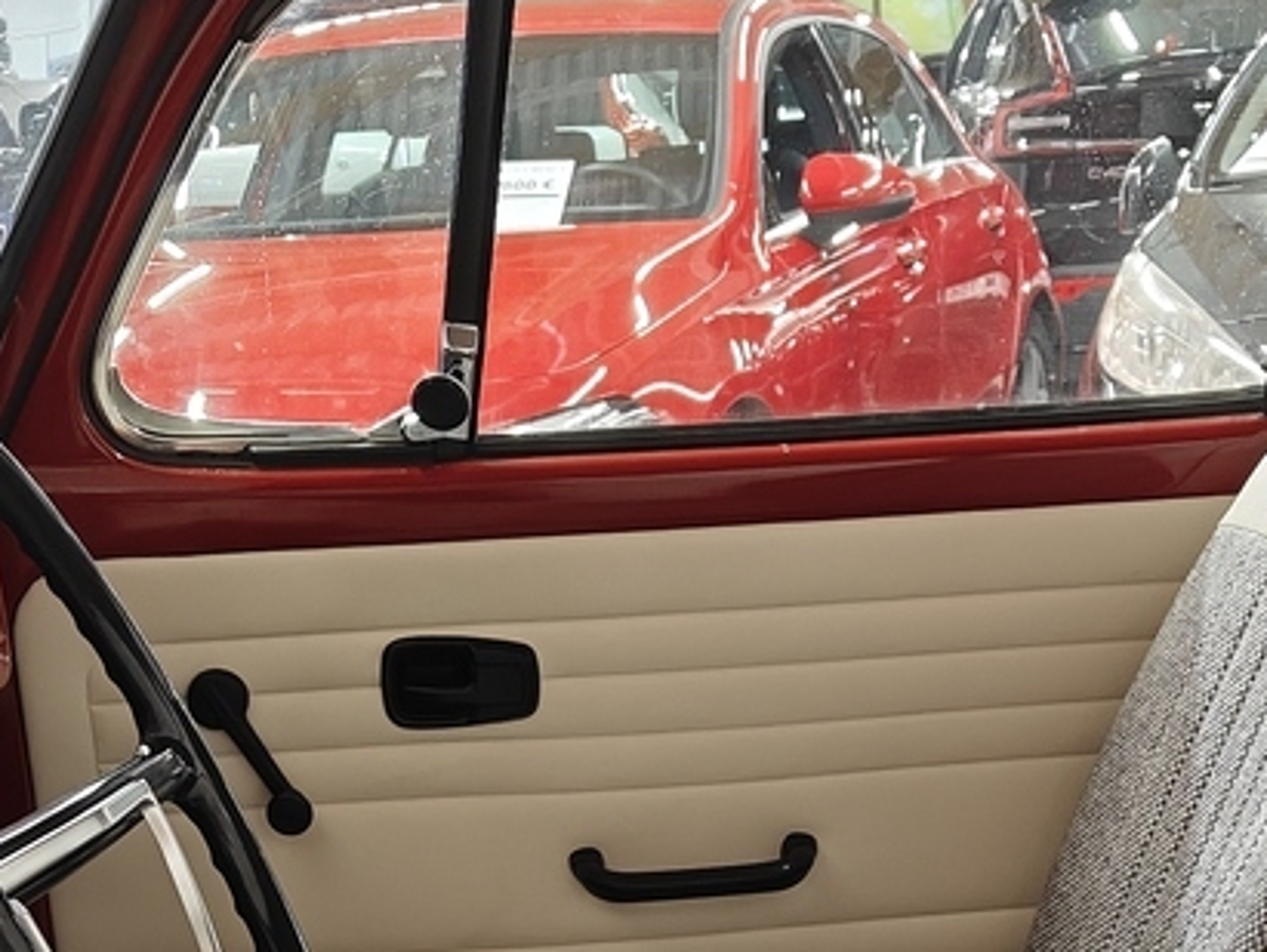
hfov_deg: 23.2
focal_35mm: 84
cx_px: 746
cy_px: 1294
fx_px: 3077
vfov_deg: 16.5
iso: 125
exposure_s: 1/50
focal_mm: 5.59
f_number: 1.8
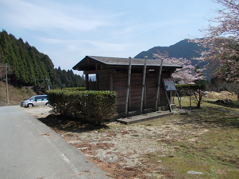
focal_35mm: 28
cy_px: 90
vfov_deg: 49.7
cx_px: 120
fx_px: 193
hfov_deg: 63.4
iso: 80
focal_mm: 4
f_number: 5.4
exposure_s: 1/320
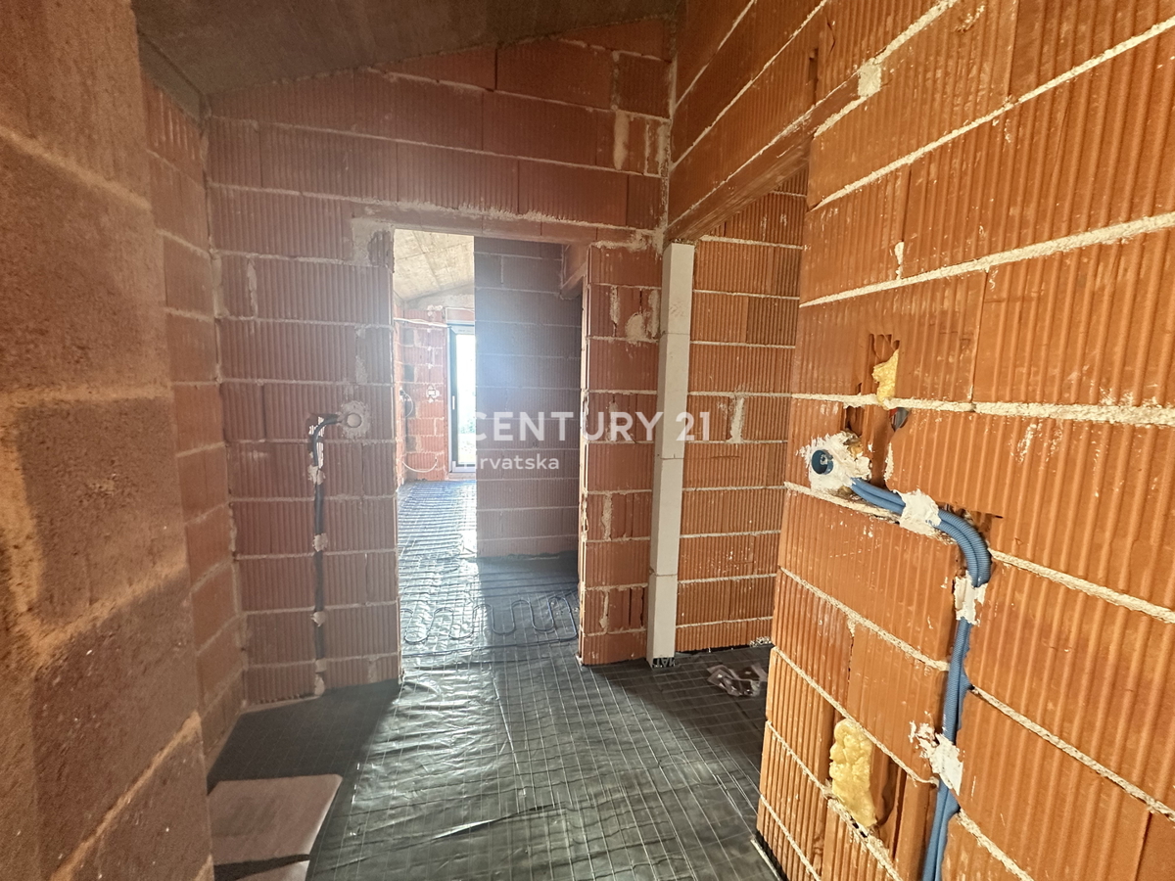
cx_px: 588
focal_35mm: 14
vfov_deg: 85.7
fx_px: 475
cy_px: 440
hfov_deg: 102.1
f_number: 2.2
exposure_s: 1/60
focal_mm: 2.22
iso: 400
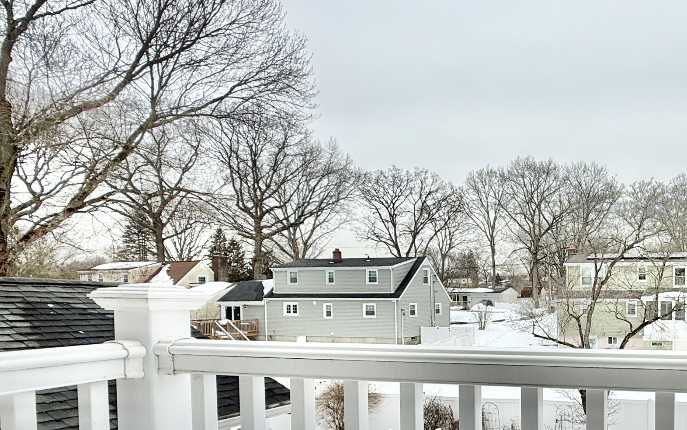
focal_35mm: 29
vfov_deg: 41.8
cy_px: 325
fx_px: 543
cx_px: 586
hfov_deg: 57.7
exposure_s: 1/276
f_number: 2.2
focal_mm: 2.22
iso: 50
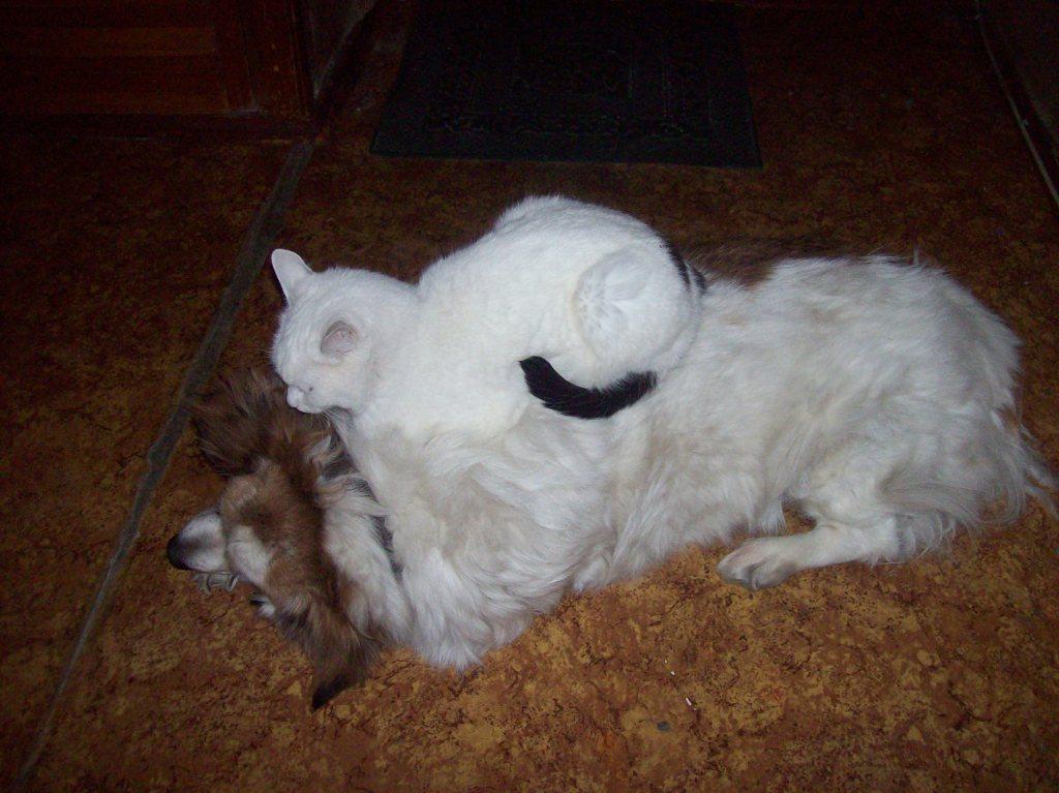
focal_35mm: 36
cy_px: 396
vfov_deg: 39.6
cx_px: 530
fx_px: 1101
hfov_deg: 51.4
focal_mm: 6
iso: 140
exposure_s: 1/64
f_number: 2.7
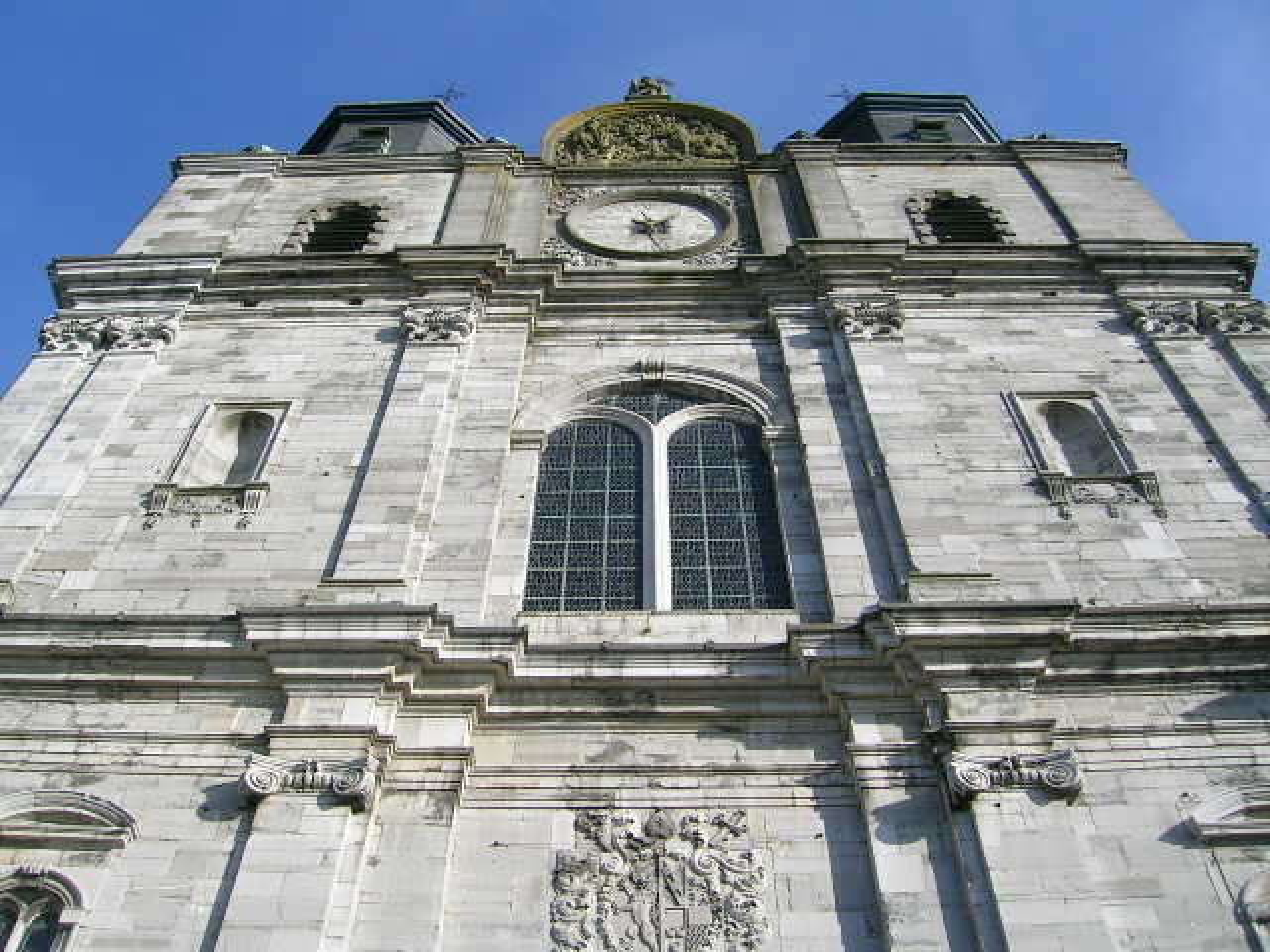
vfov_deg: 40.7
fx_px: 1284
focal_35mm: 35
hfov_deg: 52.6
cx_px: 635
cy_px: 476
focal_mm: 5.4
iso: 50
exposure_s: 1/329
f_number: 4.8
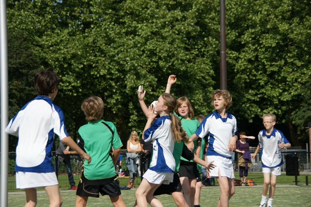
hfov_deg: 18.2
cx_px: 156
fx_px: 971
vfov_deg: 12.2
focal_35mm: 112
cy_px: 104
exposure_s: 1/500
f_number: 6.3
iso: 100
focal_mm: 75
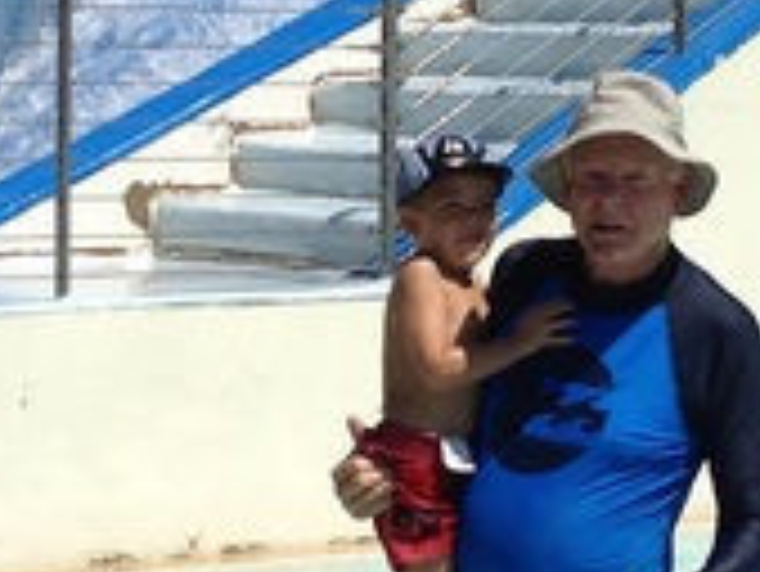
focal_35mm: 188
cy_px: 140
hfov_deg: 10.5
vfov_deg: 7.9
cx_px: 281
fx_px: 4131
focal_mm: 4.28
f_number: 2.4
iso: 64
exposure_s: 1/4255
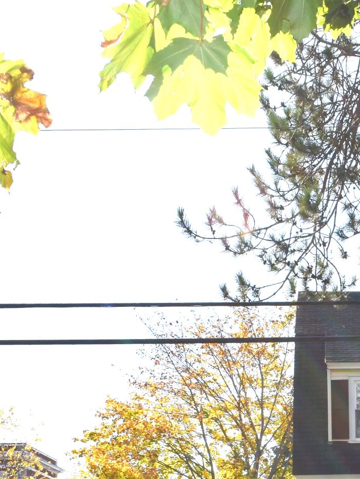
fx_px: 1150
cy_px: 454
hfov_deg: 17.0
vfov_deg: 22.8
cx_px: 437
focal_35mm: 83
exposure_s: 1/200
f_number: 11
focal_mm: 18
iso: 100
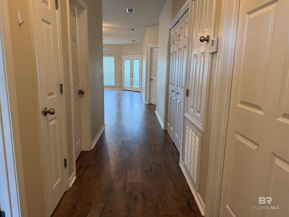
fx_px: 200
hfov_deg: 71.6
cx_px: 144
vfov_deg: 56.8
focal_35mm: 24
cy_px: 108
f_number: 1.78
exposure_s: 1/120
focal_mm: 6.76
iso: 160
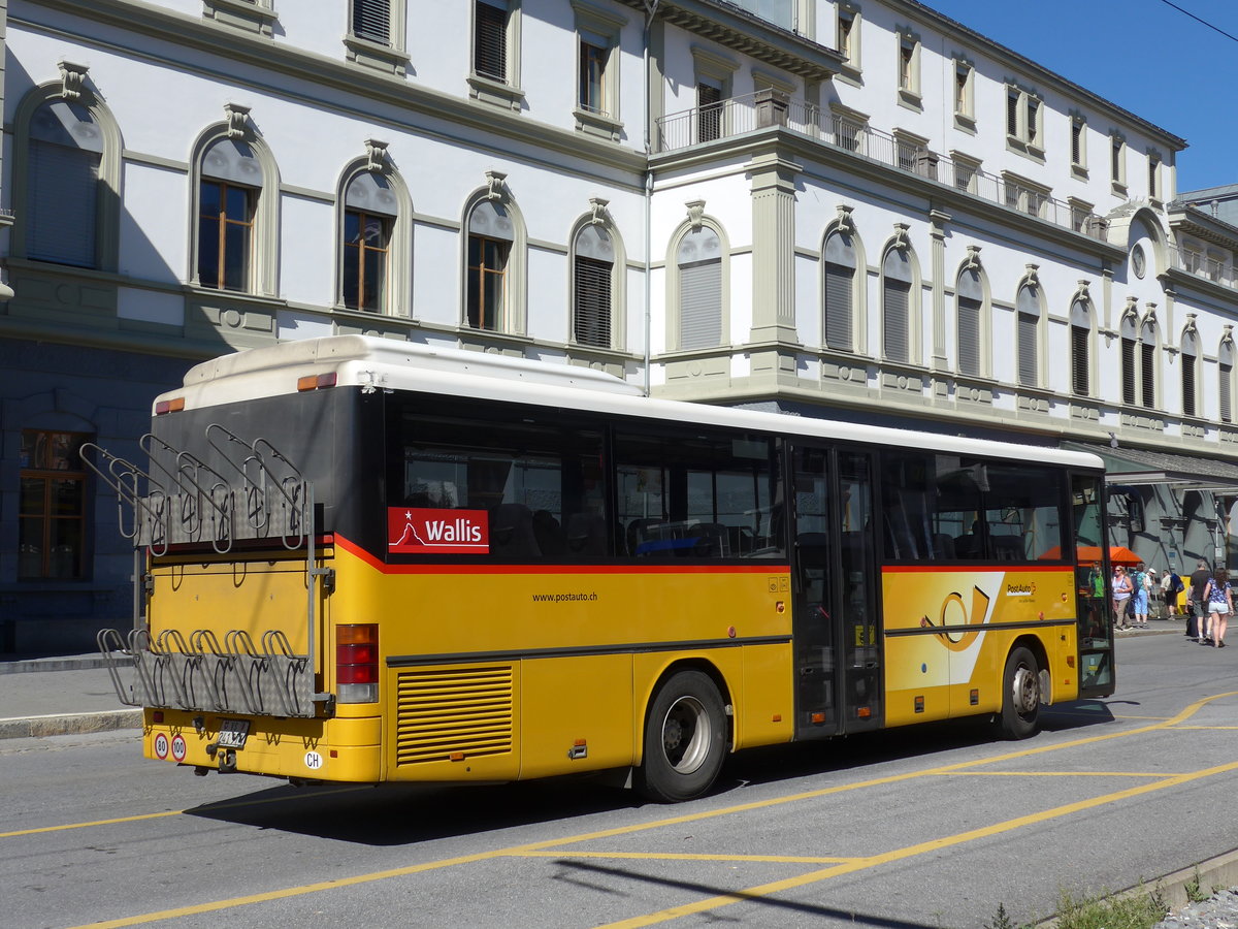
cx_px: 619
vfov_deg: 32.9
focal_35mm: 44
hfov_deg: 42.9
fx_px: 1574
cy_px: 464
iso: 80
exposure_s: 1/1600
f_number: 3.2
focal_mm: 9
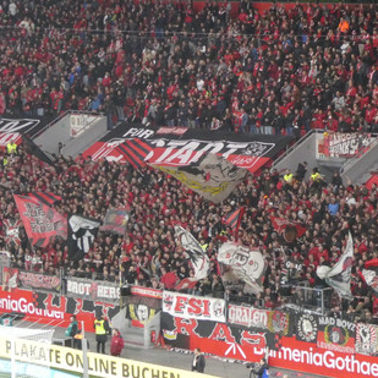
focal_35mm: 165
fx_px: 2038
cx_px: 232
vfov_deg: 10.6
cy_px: 172
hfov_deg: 10.6
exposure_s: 1/80
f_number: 4.9
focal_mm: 16.1
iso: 800
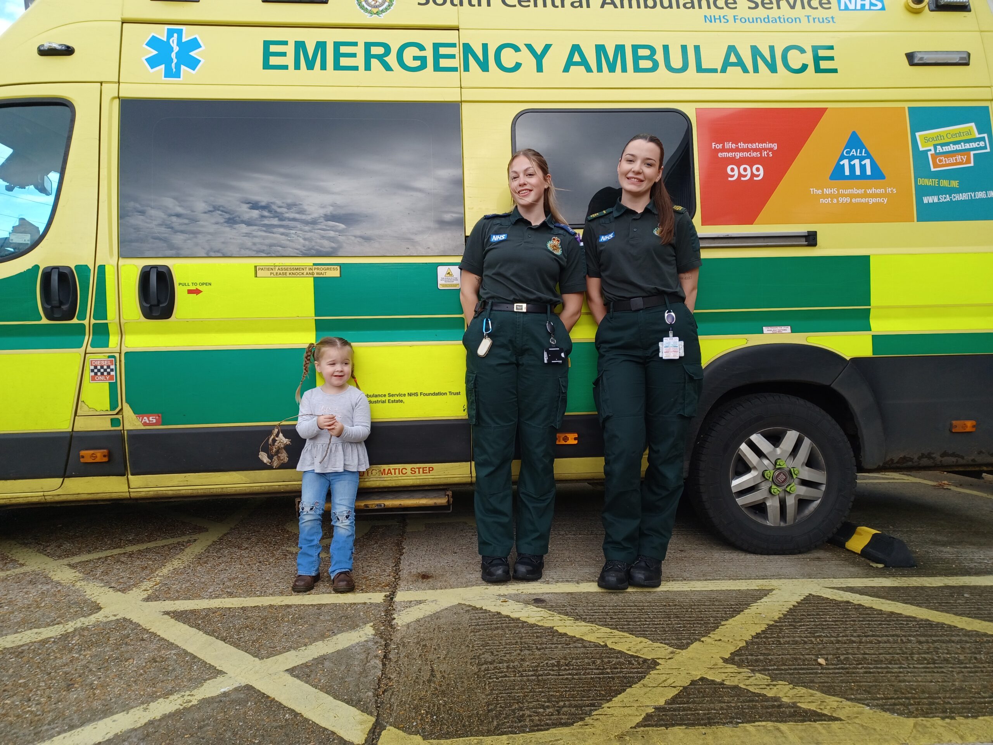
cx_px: 496
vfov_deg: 54.9
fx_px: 717
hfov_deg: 69.4
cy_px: 372
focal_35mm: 25
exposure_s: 1/118
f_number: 1.8
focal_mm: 4.6
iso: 32
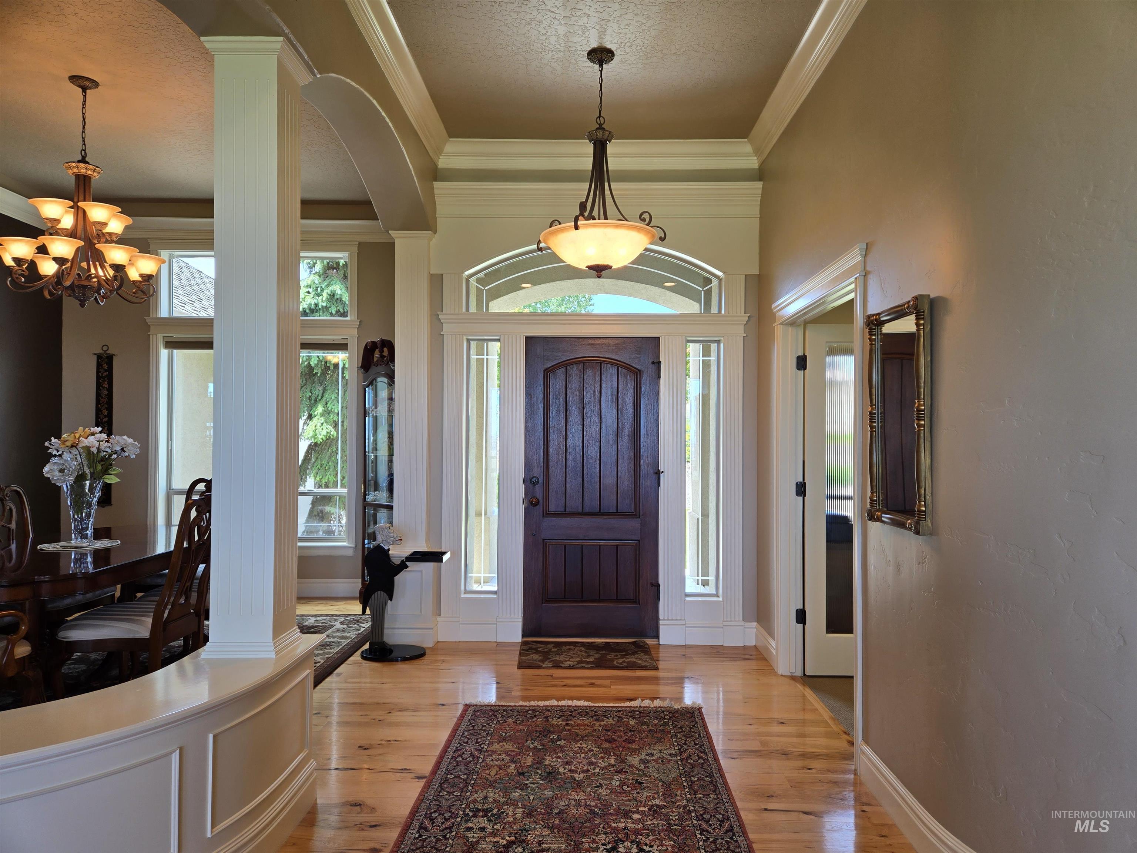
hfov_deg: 73.9
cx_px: 568
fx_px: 755
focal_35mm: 23
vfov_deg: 58.9
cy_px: 426
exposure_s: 1/120
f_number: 1.8
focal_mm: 5.4
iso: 32
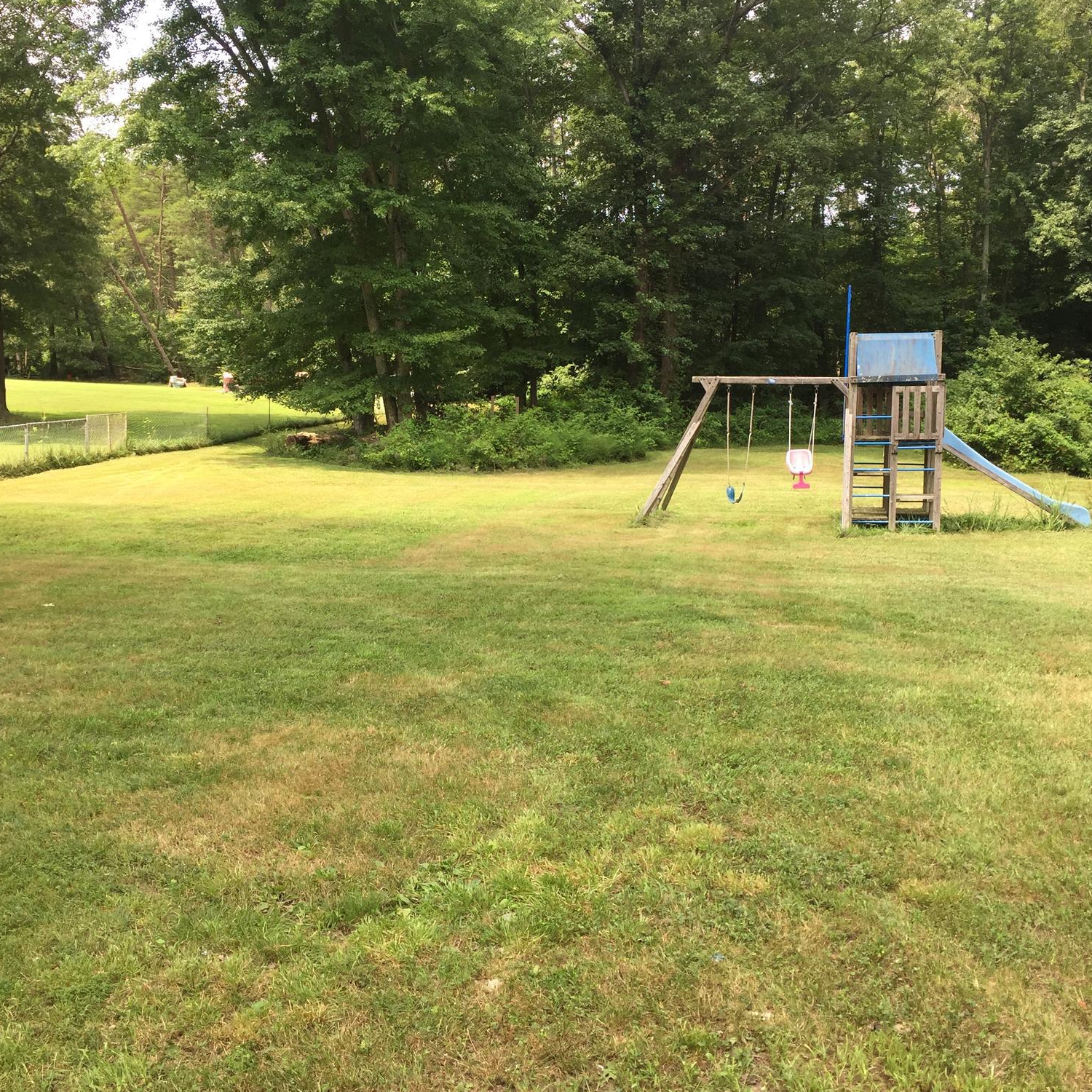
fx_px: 1249
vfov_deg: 47.2
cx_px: 539
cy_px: 544
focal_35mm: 35
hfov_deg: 47.2
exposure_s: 1/299
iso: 32
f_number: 2.2
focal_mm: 4.15
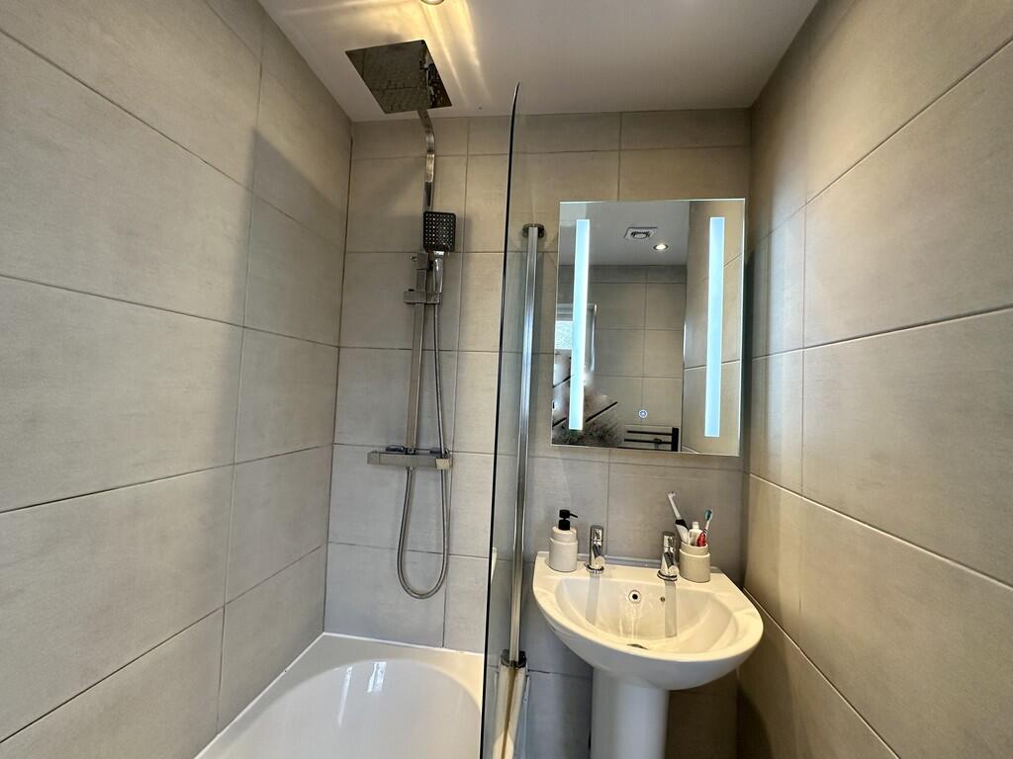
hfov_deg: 102.1
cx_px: 506
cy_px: 380
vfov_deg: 85.7
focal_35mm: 14
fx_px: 410
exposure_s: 1/100
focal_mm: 2.22
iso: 160
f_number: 2.2
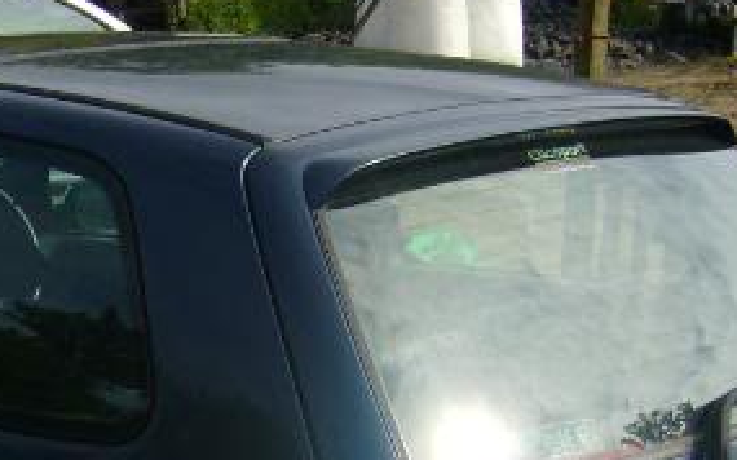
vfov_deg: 12.4
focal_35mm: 104
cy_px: 450
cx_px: 106
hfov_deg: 19.7
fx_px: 2088
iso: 100
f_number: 5.6
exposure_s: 1/500
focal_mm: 5.8
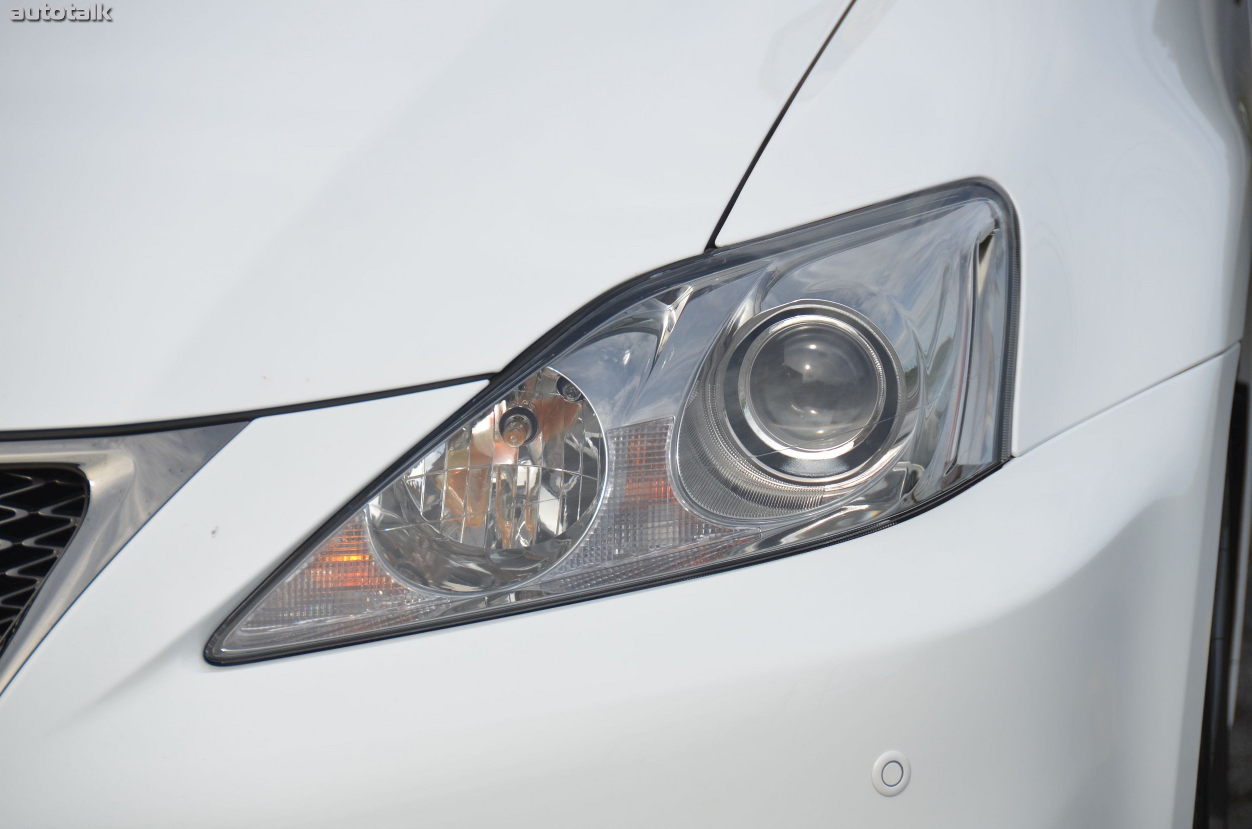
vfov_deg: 4.6
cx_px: 626
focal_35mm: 300
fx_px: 10412
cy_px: 414
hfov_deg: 6.9
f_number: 6.3
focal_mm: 200
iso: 400
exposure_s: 1/1600
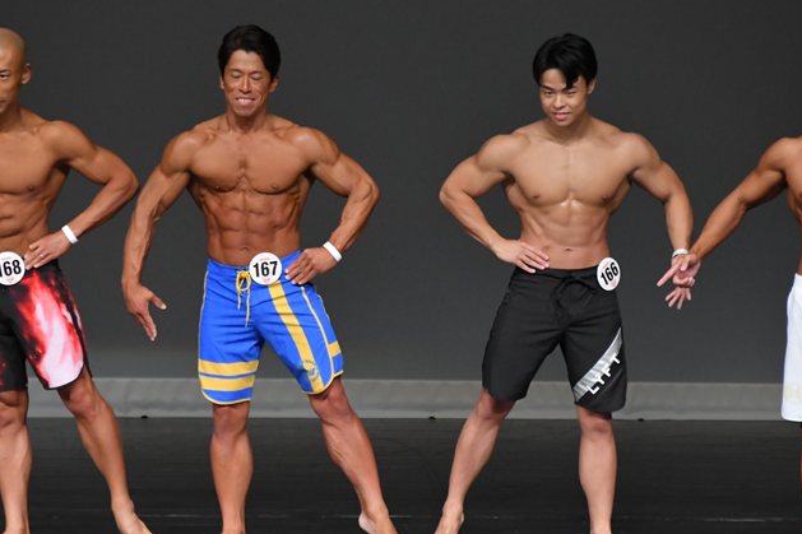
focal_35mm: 462
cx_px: 372
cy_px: 311
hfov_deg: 4.5
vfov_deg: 3.0
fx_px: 10289
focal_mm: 250
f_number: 5.6
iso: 4000
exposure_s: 1/400
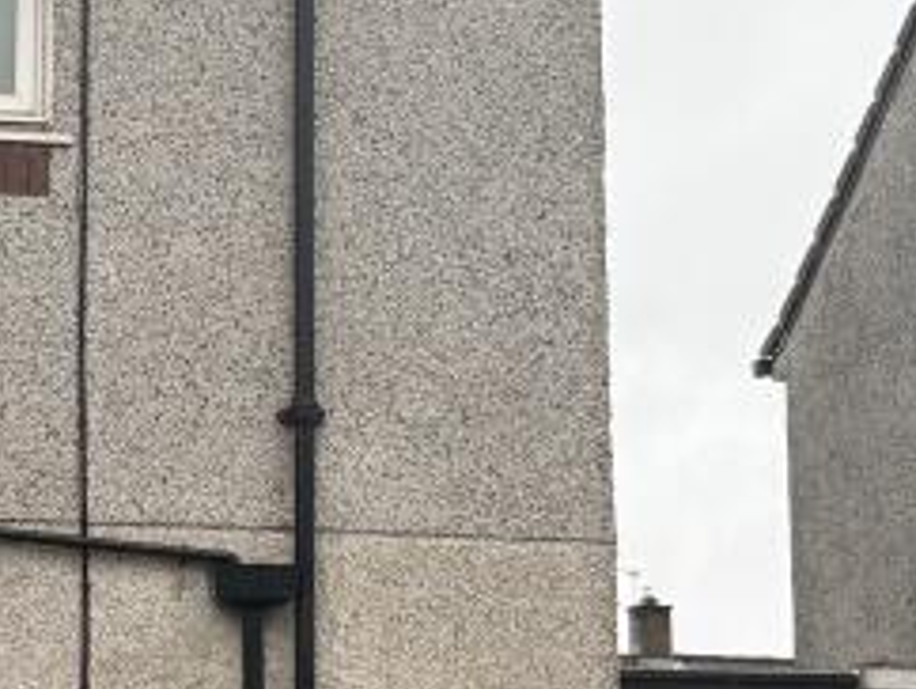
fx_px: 2914
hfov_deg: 17.3
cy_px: 405
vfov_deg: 13.5
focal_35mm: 110
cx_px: -79
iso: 50
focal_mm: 5.96
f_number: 1.6
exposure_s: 1/122
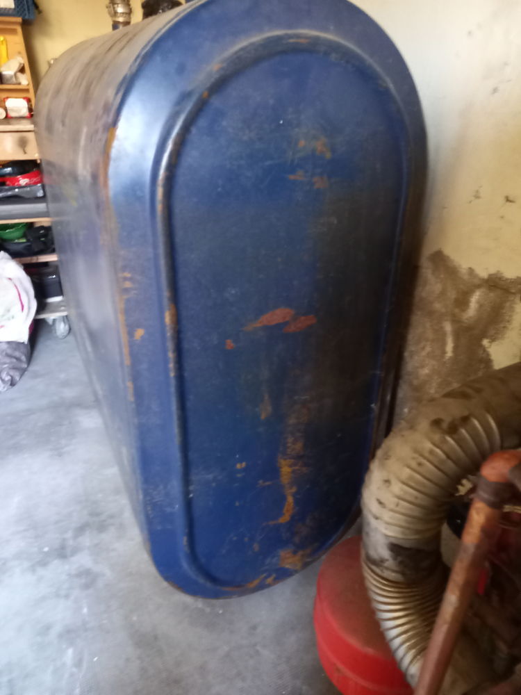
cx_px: 260
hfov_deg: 54.9
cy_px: 348
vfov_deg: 69.4
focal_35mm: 25
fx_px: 502
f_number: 2
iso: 1000
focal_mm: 4.6
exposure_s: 1/20
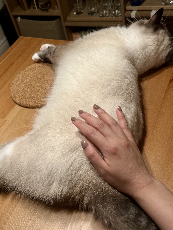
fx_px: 260
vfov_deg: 47.8
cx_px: 65
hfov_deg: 36.6
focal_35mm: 39
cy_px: 128
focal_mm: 6.86
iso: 160
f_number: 1.78
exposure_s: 1/60
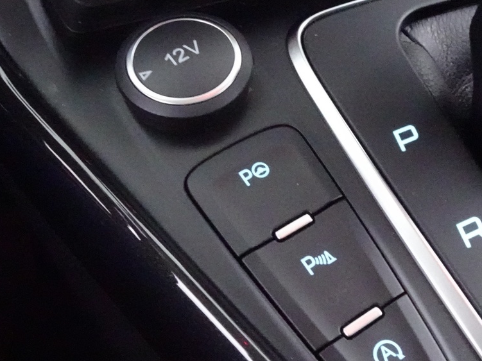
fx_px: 640
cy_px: 137
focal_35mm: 46
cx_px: 300
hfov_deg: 41.0
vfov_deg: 31.4
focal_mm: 4.25
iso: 3200
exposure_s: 1/10
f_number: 3.5
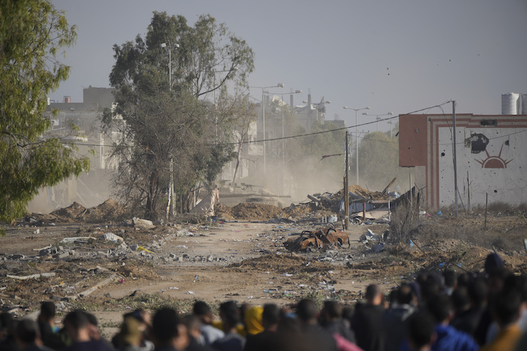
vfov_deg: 3.4
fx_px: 5856
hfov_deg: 5.2
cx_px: 264
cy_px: 176
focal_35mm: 400
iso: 100
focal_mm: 400
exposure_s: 1/640
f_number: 6.3
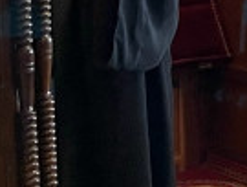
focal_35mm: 192
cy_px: -104
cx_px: 906
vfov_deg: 7.6
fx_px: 1374
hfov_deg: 7.8
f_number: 1.6
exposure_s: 1/50
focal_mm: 5.1
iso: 100
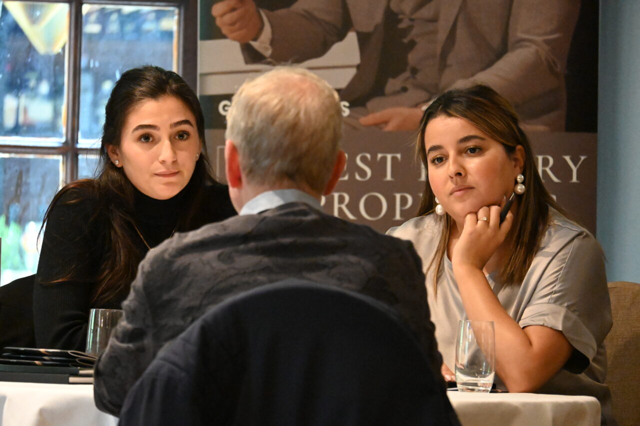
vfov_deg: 5.1
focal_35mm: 270
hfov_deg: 7.6
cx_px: 320
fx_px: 4799
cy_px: 213
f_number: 5.6
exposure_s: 1/80
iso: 12800
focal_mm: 180
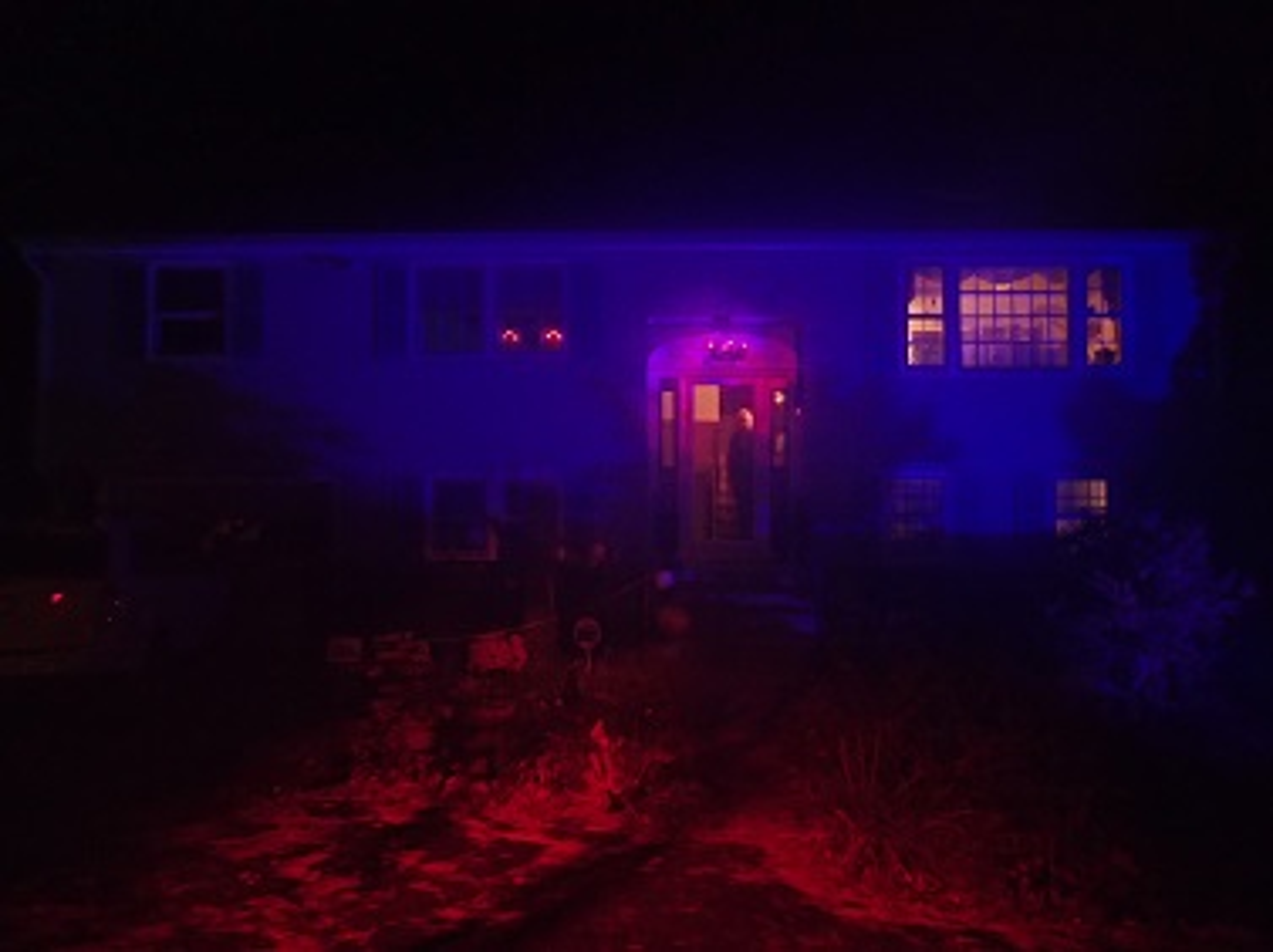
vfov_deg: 46.7
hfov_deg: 60.0
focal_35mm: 30
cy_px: 476
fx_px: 1102
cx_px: 636
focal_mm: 5.5
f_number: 2.3
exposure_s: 1/13
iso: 800
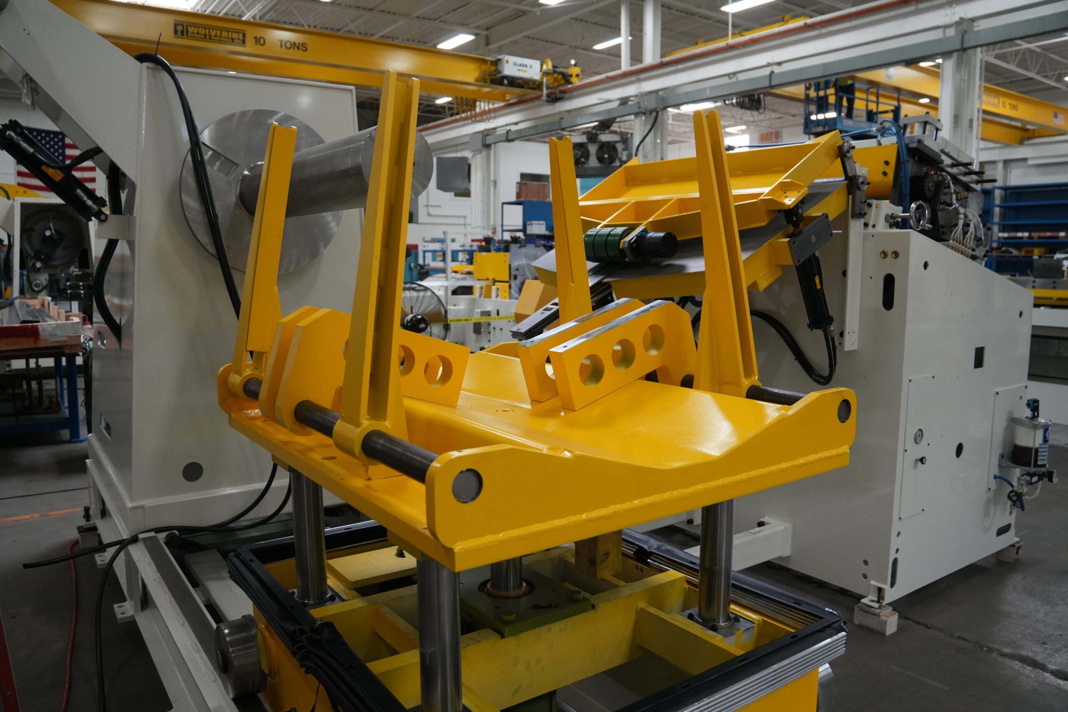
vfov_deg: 50.4
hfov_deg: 70.4
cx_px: 534
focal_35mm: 26
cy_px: 356
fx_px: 756
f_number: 2.8
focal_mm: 17
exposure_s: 1/400
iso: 800
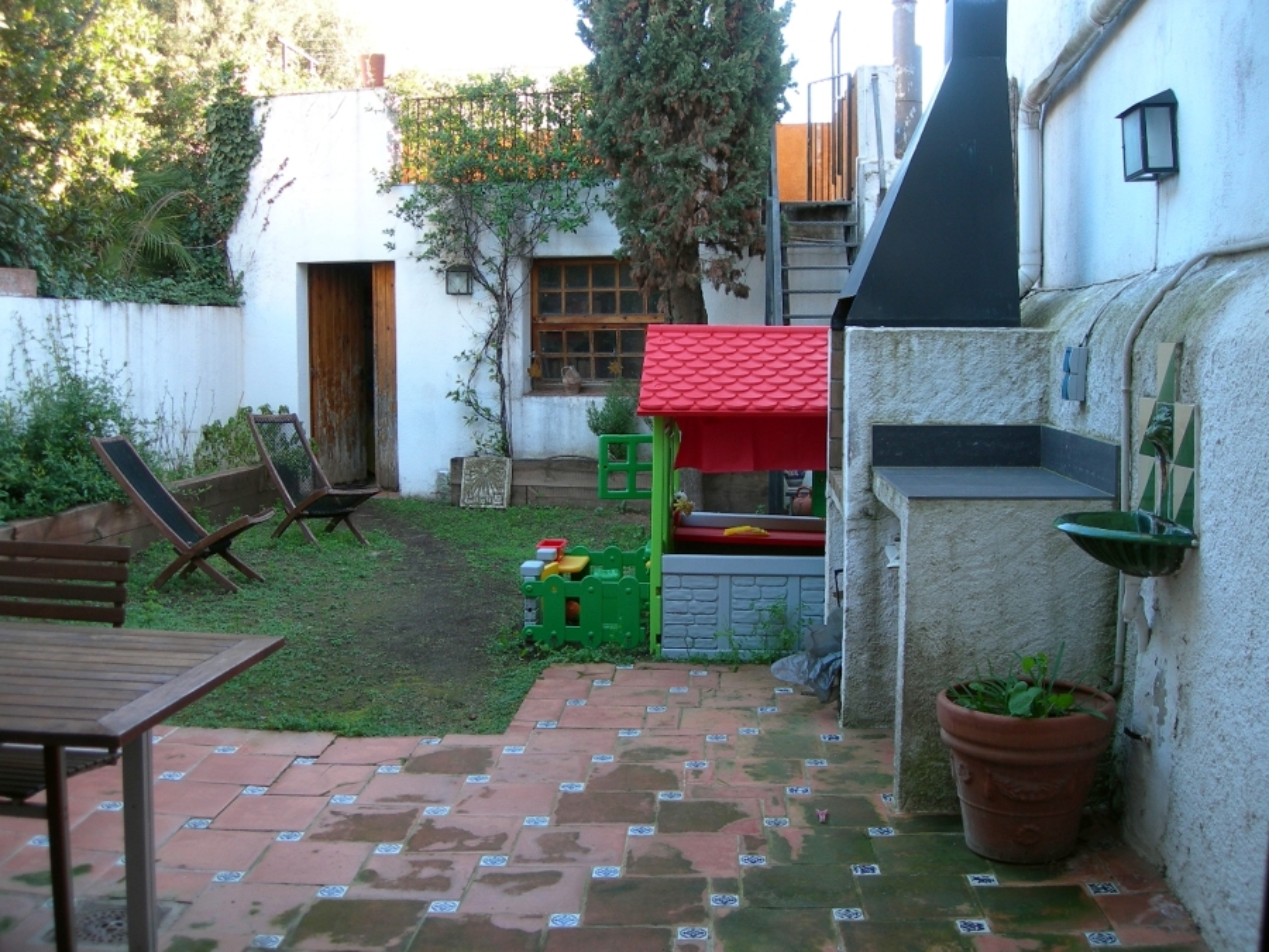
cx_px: 634
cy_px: 476
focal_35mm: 38
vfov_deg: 37.7
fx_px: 1393
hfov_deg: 49.0
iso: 50
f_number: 2.8
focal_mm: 7.8
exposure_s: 1/40
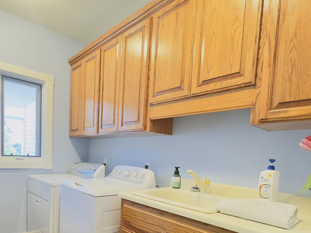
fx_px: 216
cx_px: 136
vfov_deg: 54.3
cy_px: 174
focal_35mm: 24
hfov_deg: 71.3
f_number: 2.2
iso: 320
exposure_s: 1/60
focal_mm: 2.22
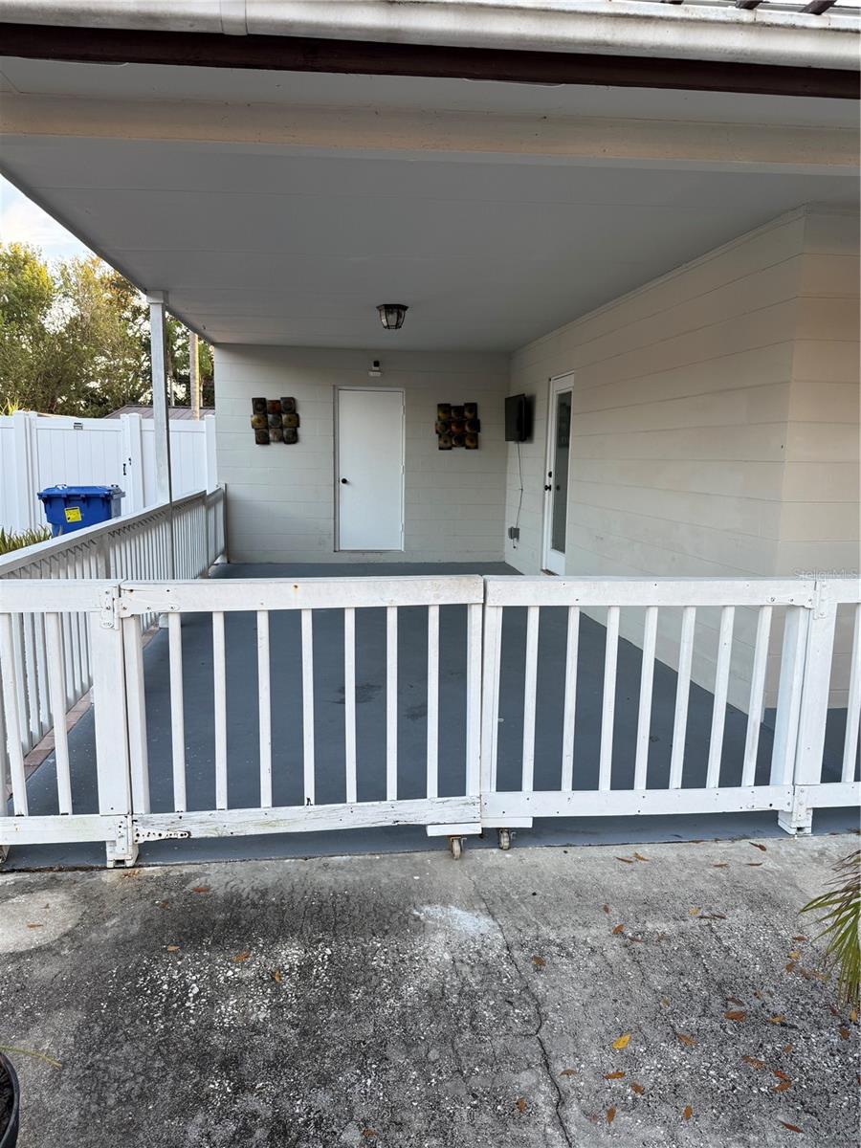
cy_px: 574
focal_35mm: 24
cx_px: 430
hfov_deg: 56.8
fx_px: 796
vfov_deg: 71.6
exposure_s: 1/180
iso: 64
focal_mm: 6.76
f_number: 1.78
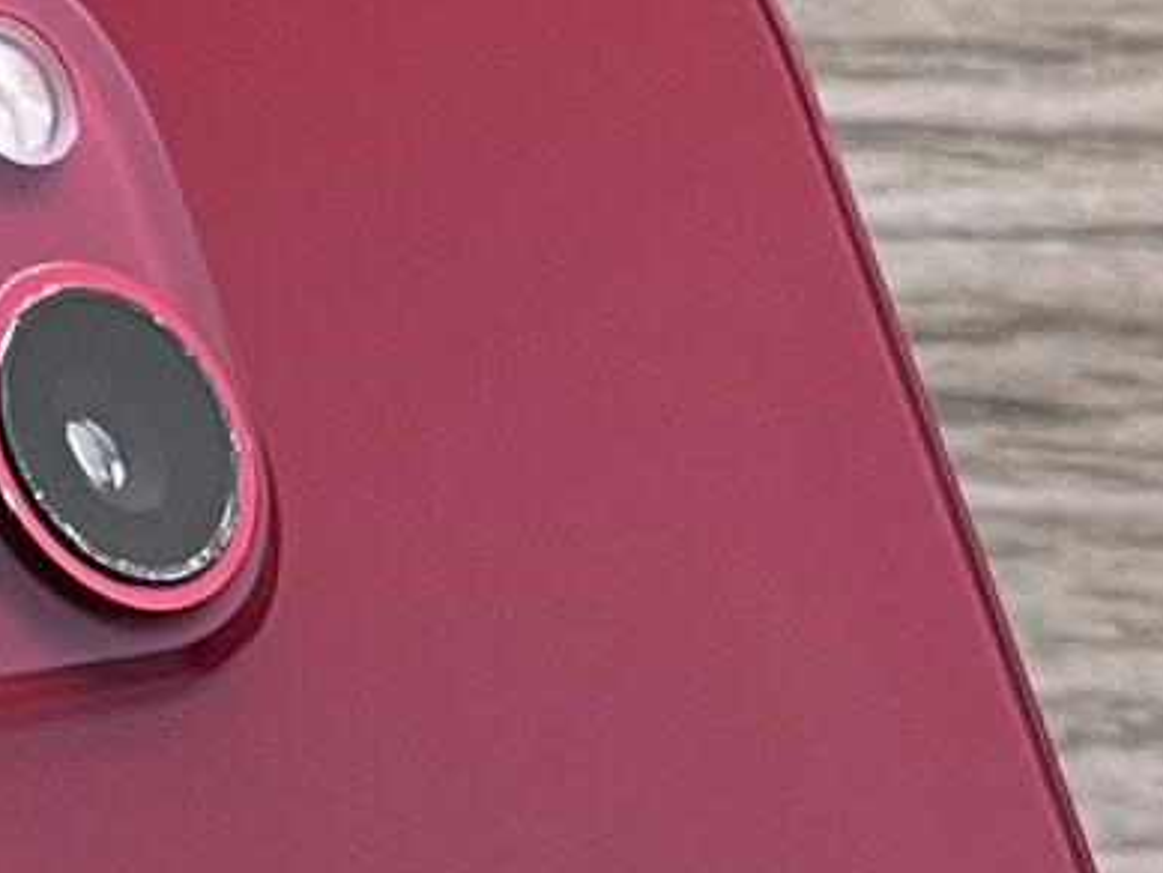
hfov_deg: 3.9
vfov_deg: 2.9
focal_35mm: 507
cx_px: 709
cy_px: 1623
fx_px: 17039
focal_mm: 9
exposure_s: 1/99
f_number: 2.8
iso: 100
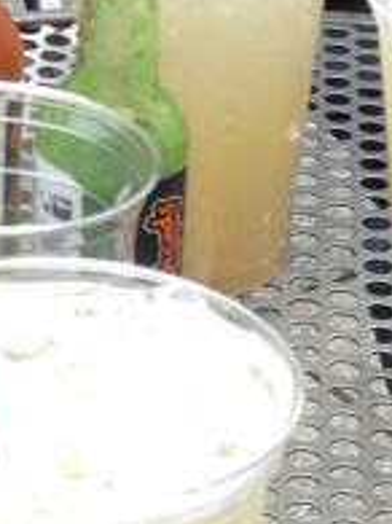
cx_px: -75
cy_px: -325
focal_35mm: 184
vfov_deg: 10.3
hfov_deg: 8.0
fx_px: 2781
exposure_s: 1/273
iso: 50
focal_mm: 4.28
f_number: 2.4
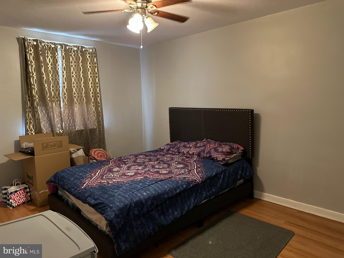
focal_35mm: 24
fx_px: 239
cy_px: 129
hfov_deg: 71.6
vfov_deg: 56.8
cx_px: 172
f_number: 1.78
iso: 1000
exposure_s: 1/40
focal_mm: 6.86
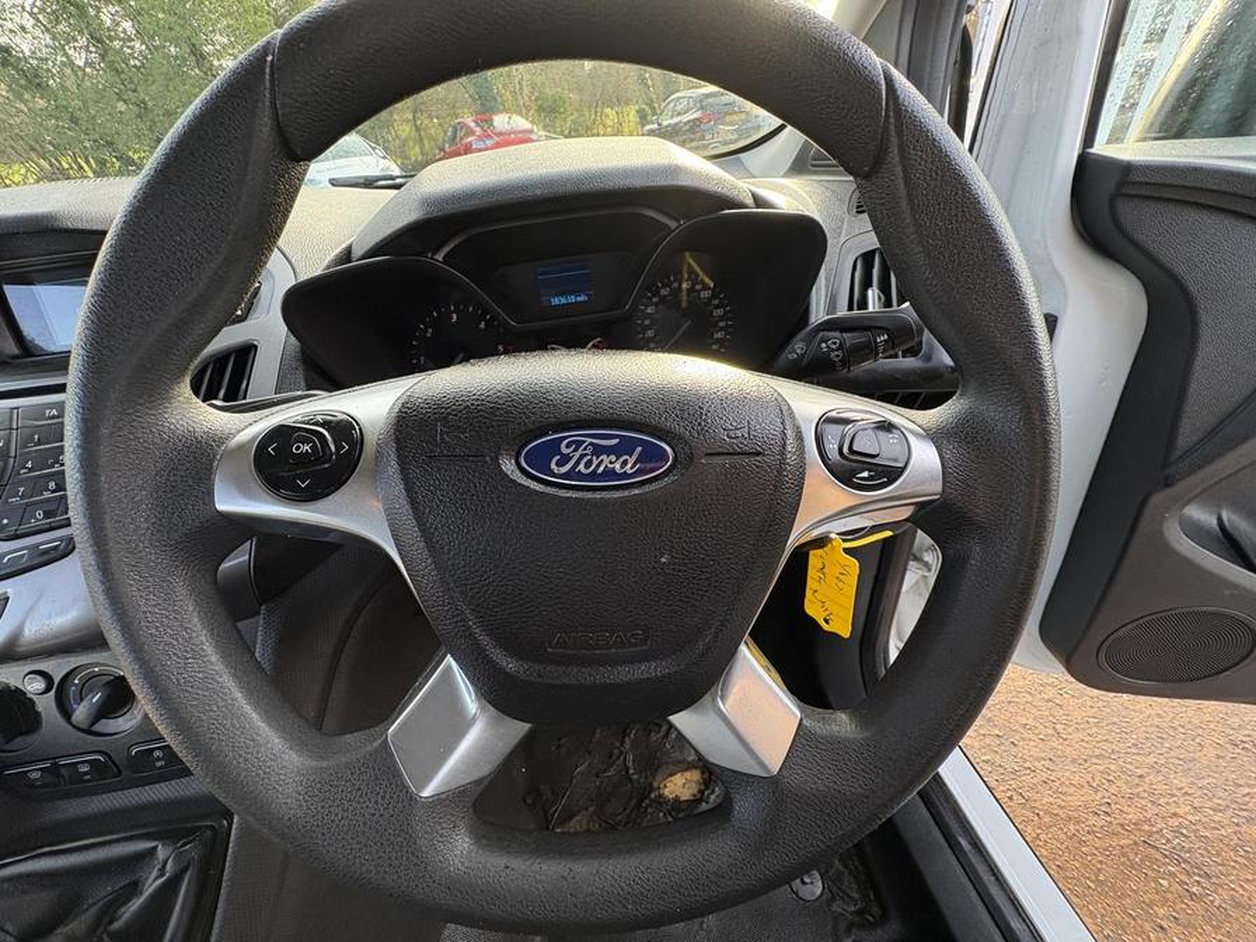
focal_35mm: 14
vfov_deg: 85.7
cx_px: 628
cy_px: 471
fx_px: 508
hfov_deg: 102.1
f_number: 2.2
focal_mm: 2.22
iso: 200
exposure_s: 1/99
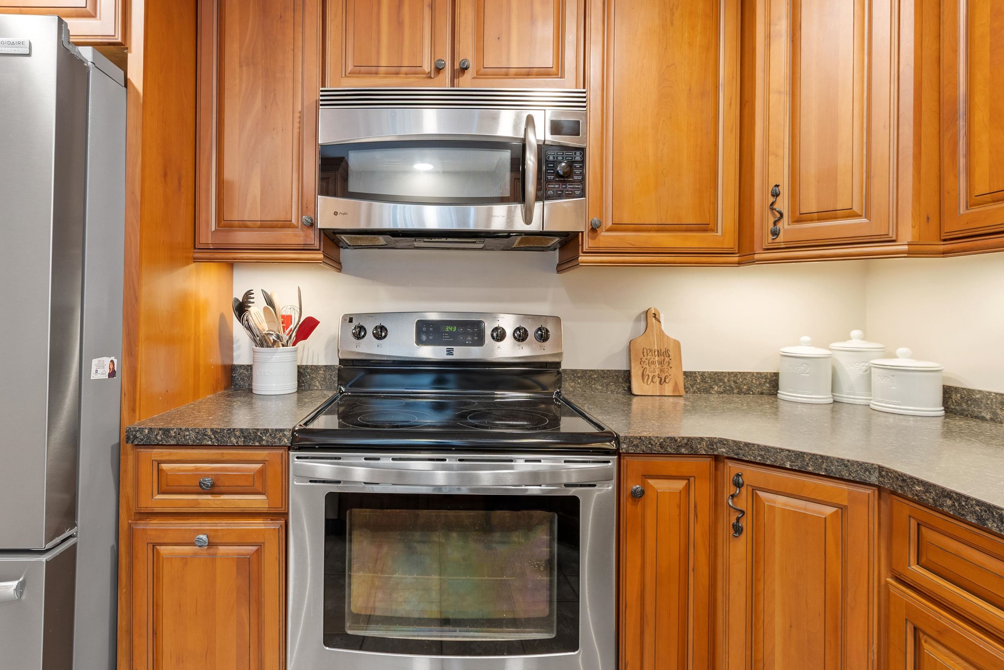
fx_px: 502
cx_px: 459
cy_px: 313
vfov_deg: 67.3
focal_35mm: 18
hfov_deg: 89.8
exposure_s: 2.5
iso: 320
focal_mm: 10
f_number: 8
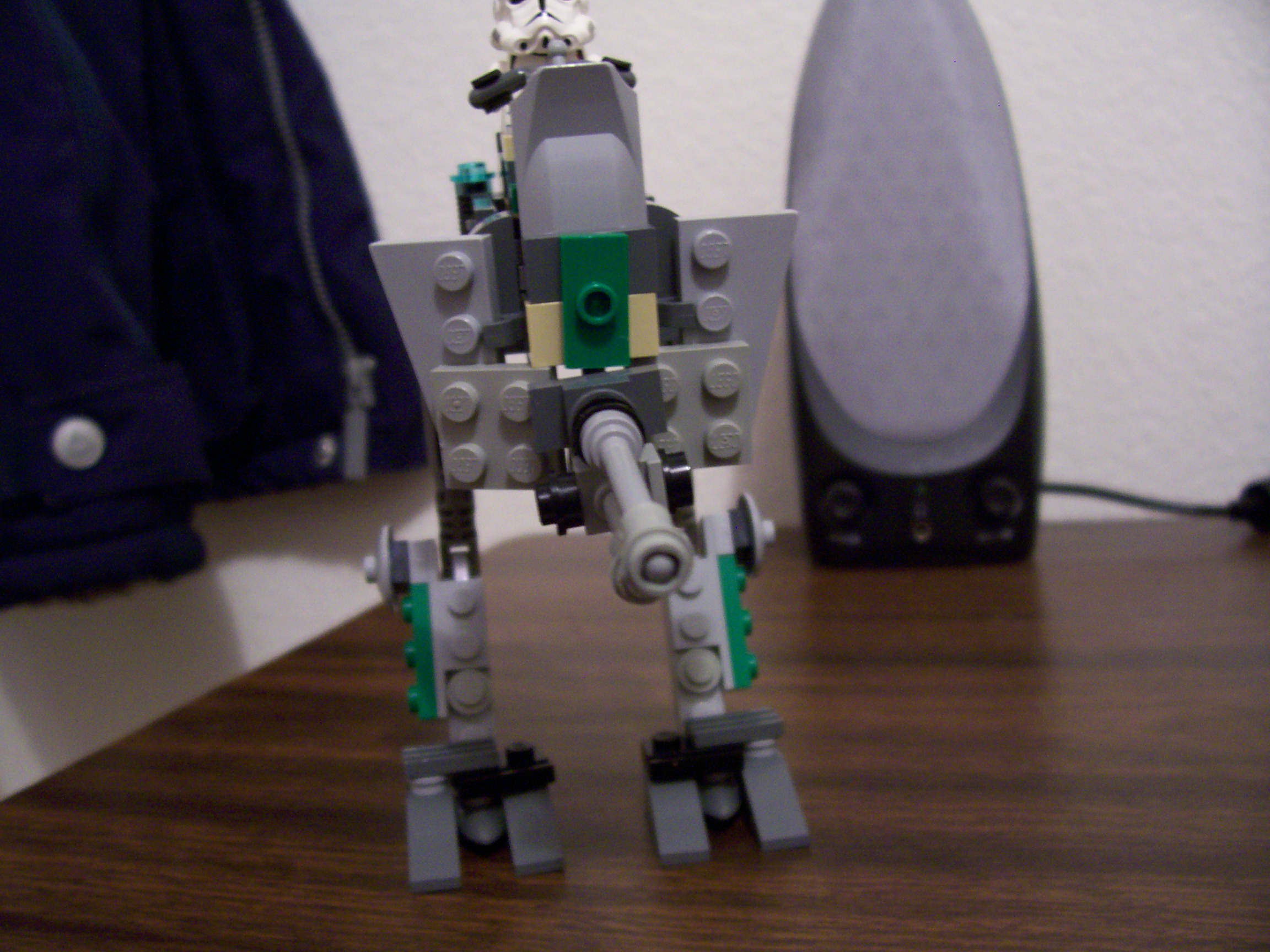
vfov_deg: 41.8
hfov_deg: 54.0
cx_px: 635
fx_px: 1247
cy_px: 476
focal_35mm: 34
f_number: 2.7
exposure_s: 1/8
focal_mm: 5.6
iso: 160
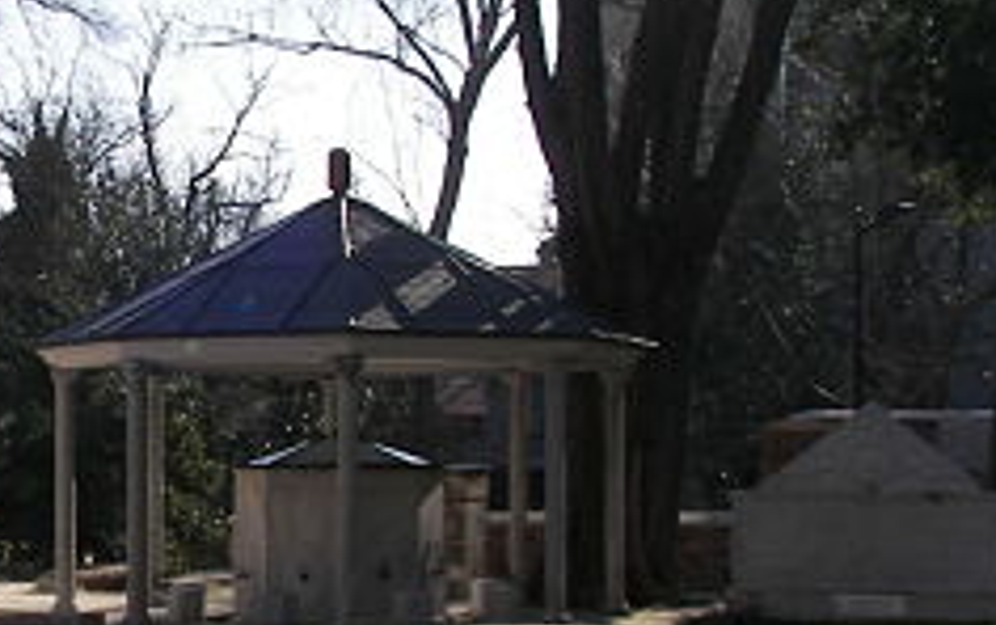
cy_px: 477
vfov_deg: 13.5
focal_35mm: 97
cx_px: -80
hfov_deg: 20.5
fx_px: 2636
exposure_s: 1/640
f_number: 4
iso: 50
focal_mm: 6
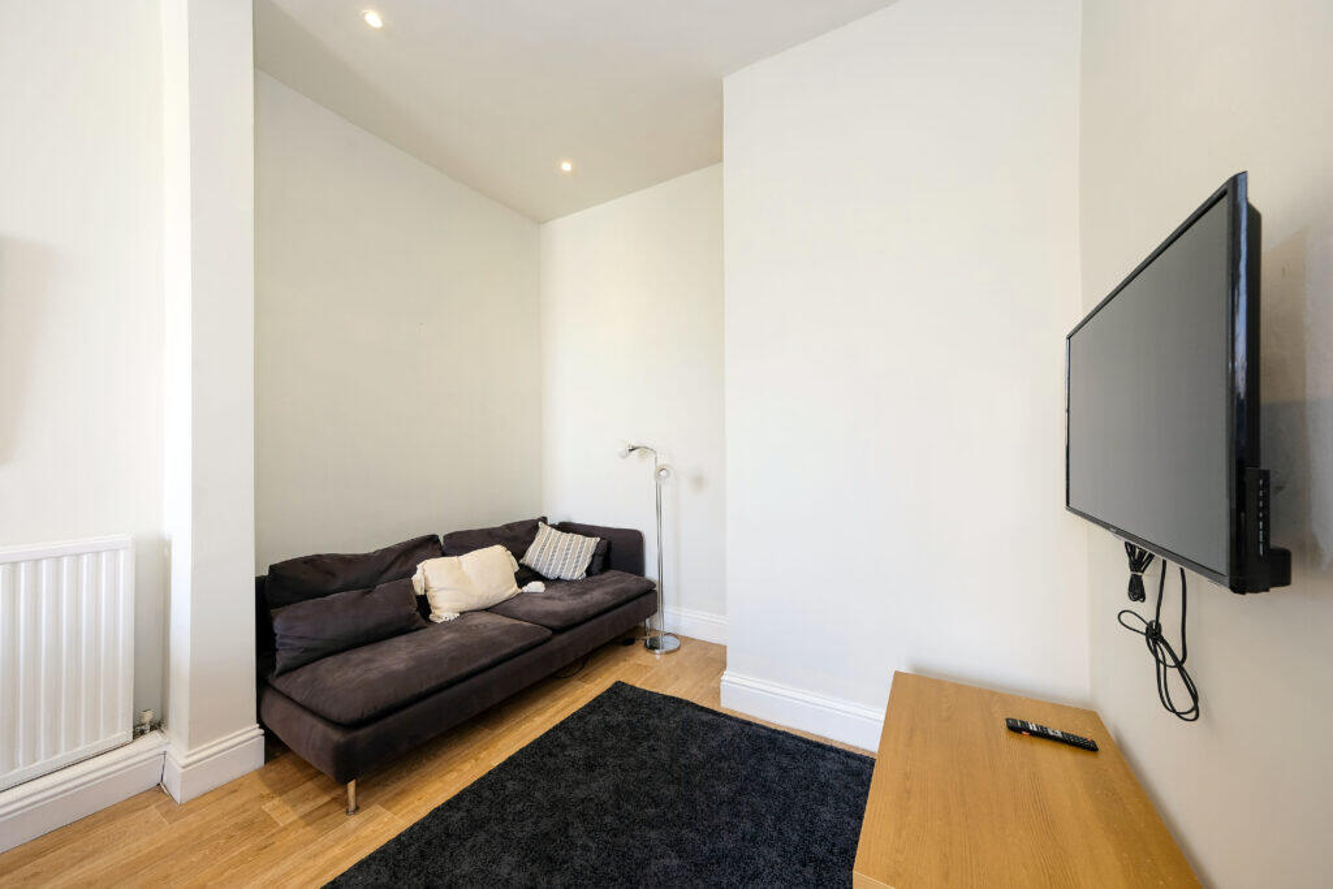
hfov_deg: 112.6
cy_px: 444
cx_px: 666
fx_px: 444
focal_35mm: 12
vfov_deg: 90.0
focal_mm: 8
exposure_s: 1/8
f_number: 5.6
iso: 200
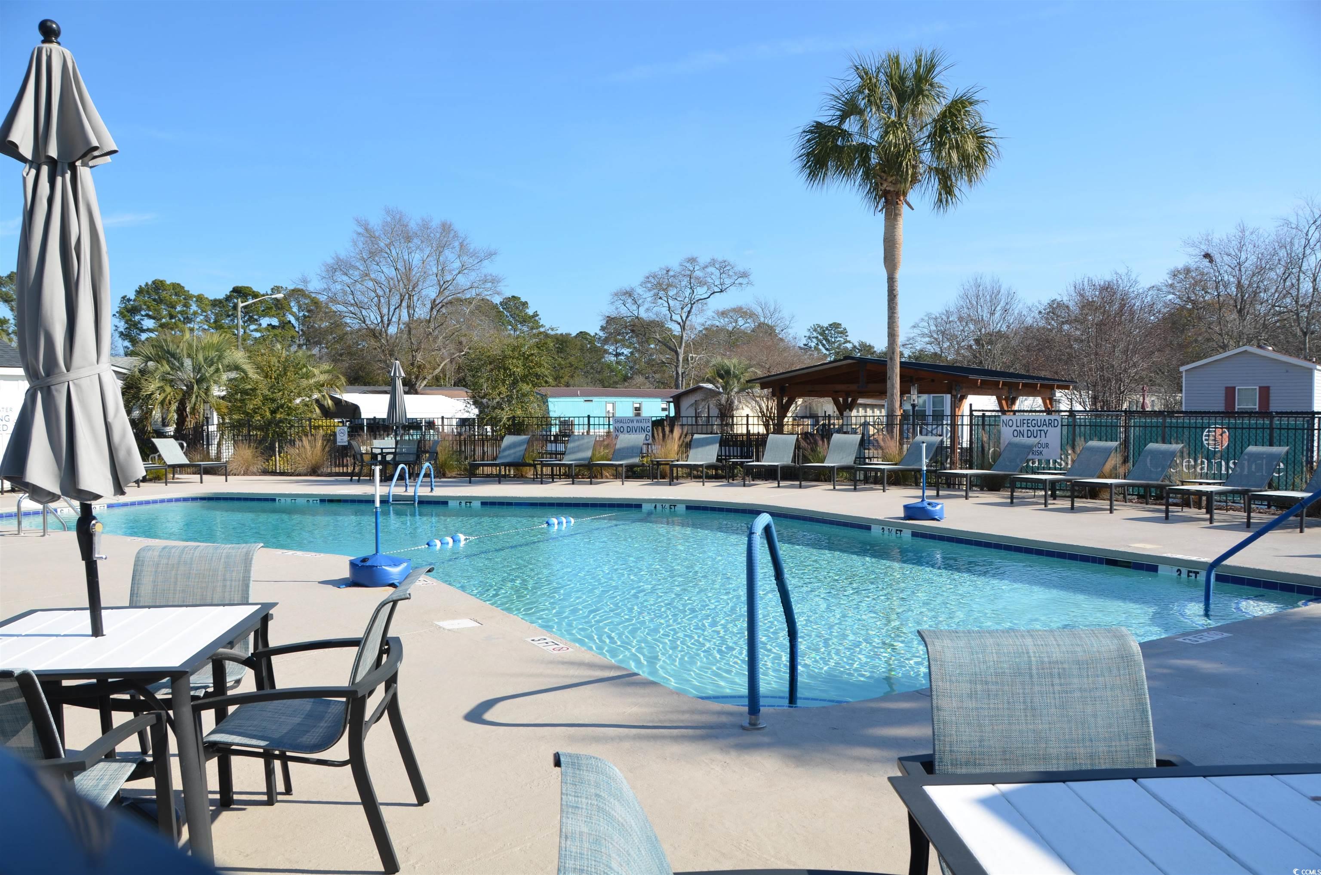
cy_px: 438
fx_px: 989
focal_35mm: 27
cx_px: 660
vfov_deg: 47.7
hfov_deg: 67.5
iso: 100
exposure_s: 1/250
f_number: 8
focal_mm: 18
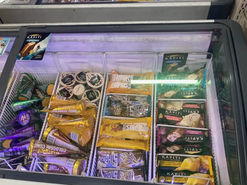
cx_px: 104
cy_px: 115
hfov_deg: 55.1
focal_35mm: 33
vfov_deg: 42.6
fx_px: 235
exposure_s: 1/100
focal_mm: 4.25
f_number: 1.8
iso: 64
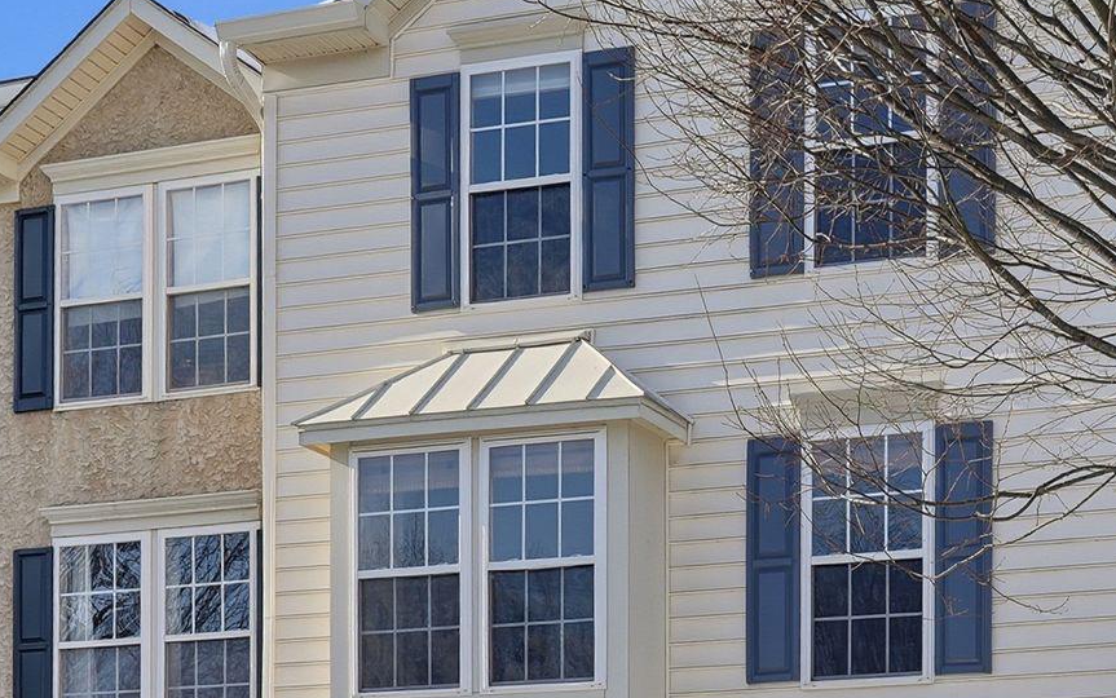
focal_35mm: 75
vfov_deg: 17.3
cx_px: 824
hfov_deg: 27.1
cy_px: 538
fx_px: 2282
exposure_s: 1/1250
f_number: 8
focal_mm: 31
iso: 100
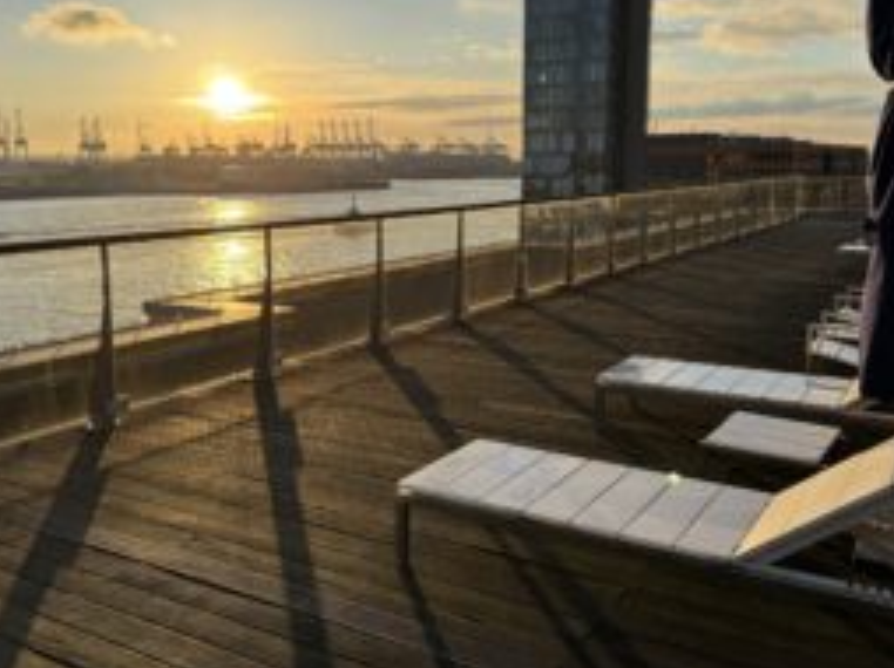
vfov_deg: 40.5
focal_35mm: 35
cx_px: 454
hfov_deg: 52.7
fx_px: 903
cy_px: 287
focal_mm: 6.76
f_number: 1.78
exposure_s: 1/3953
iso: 80
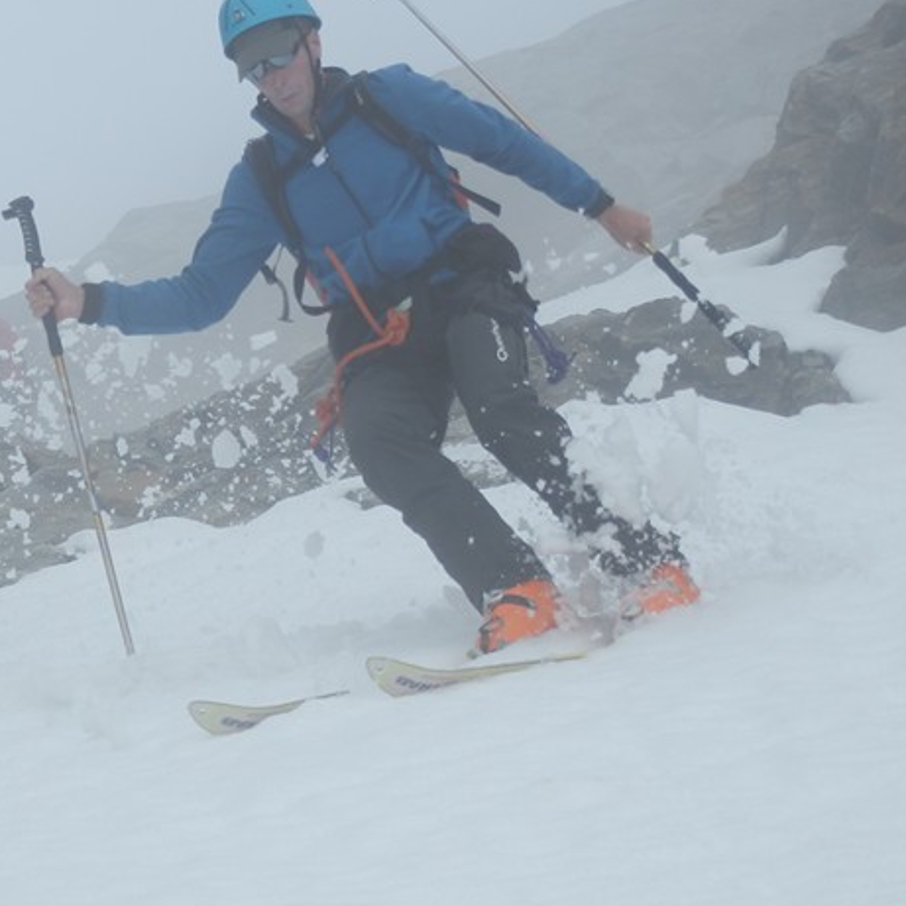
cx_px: 242
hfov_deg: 9.8
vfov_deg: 9.8
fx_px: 5271
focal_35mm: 178
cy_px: 515
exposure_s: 1/500
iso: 80
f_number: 5.2
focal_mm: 20.9
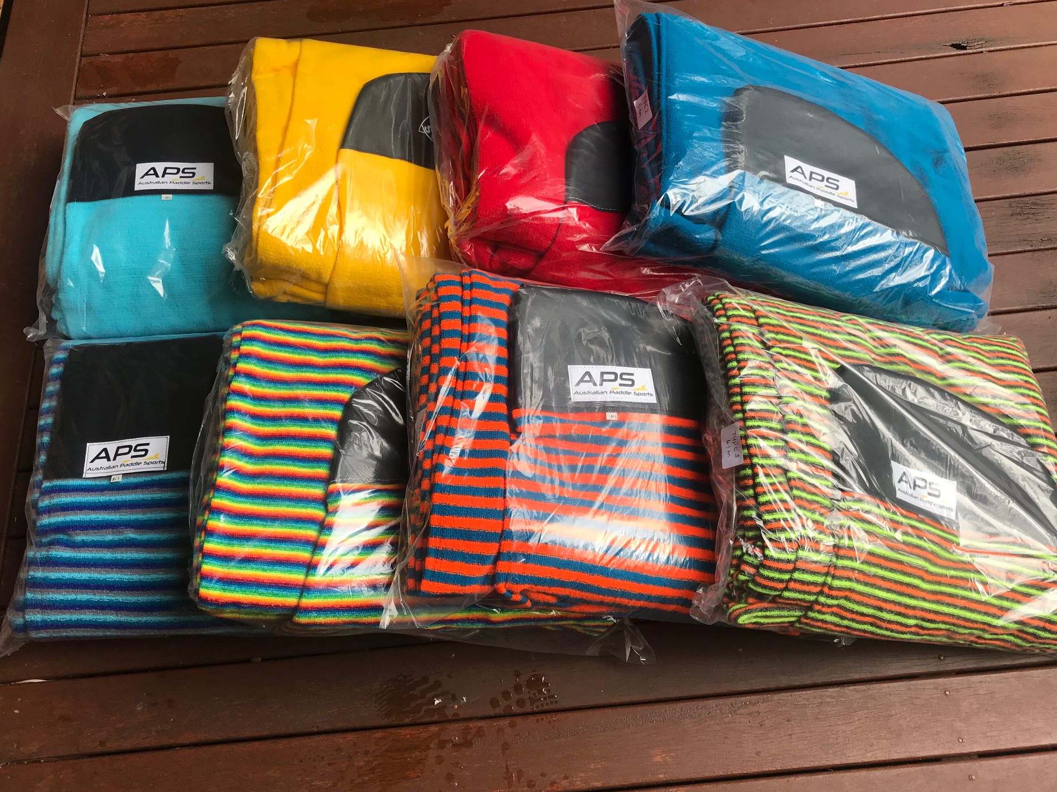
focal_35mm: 30
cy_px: 400
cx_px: 532
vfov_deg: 46.8
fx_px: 916
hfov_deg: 60.0
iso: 20
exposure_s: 1/529
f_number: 1.8
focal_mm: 3.99
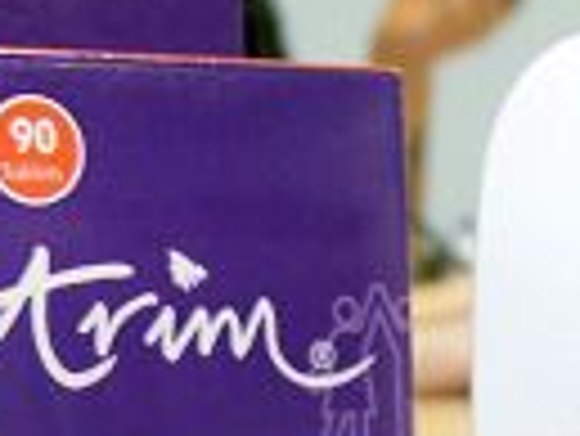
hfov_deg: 16.7
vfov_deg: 12.3
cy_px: 503
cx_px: 333
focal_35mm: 118
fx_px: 1979
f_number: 2.8
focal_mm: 6.3
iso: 80
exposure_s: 1/6
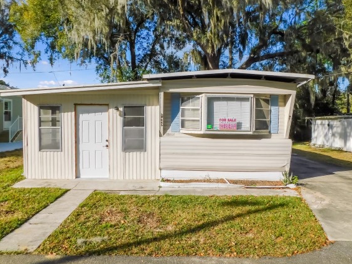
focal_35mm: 26
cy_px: 125
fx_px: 264
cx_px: 167
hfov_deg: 67.2
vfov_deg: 53.1
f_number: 6
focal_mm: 4
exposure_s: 1/500
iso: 125
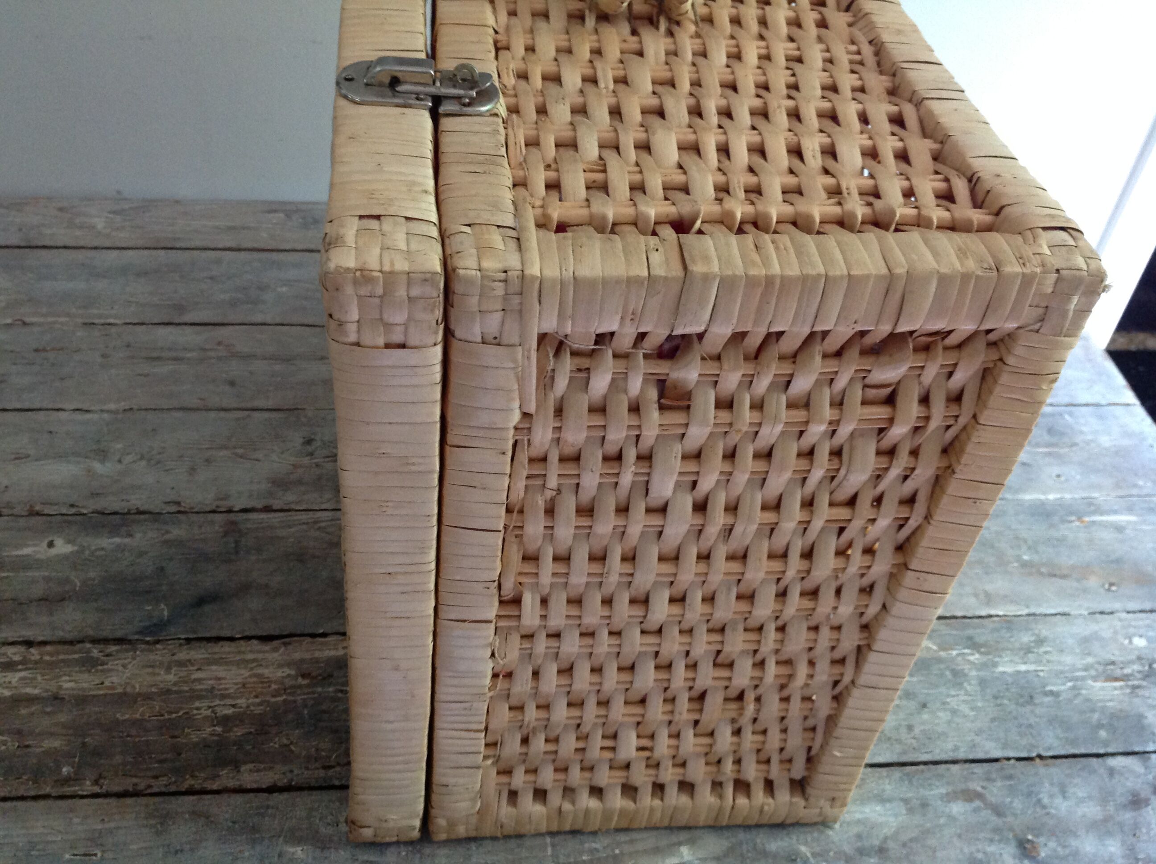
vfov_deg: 40.6
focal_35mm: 35
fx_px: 1167
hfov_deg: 52.7
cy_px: 432
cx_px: 578
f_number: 2.4
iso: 250
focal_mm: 4.28
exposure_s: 1/15
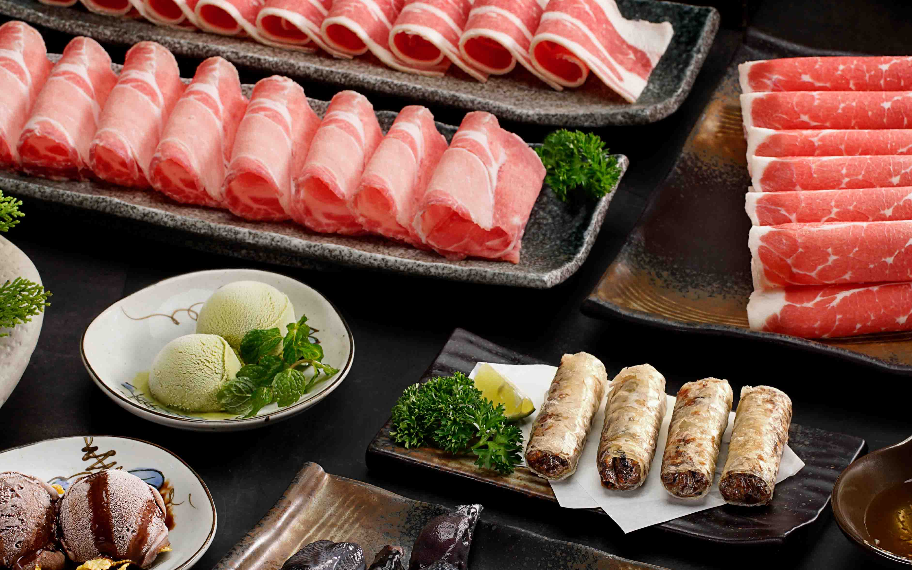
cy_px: 283
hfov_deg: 9.7
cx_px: 584
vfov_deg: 6.1
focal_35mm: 216
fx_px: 5368
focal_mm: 100
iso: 200
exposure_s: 1/200
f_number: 10
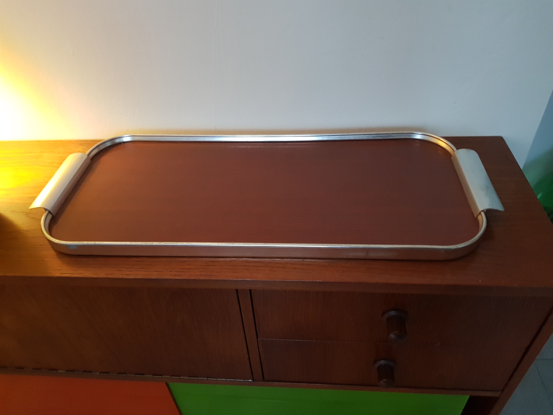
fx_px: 415
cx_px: 276
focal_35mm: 26
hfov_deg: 67.3
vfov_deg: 53.1
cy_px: 208
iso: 200
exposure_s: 1/13
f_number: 1.7
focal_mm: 4.2
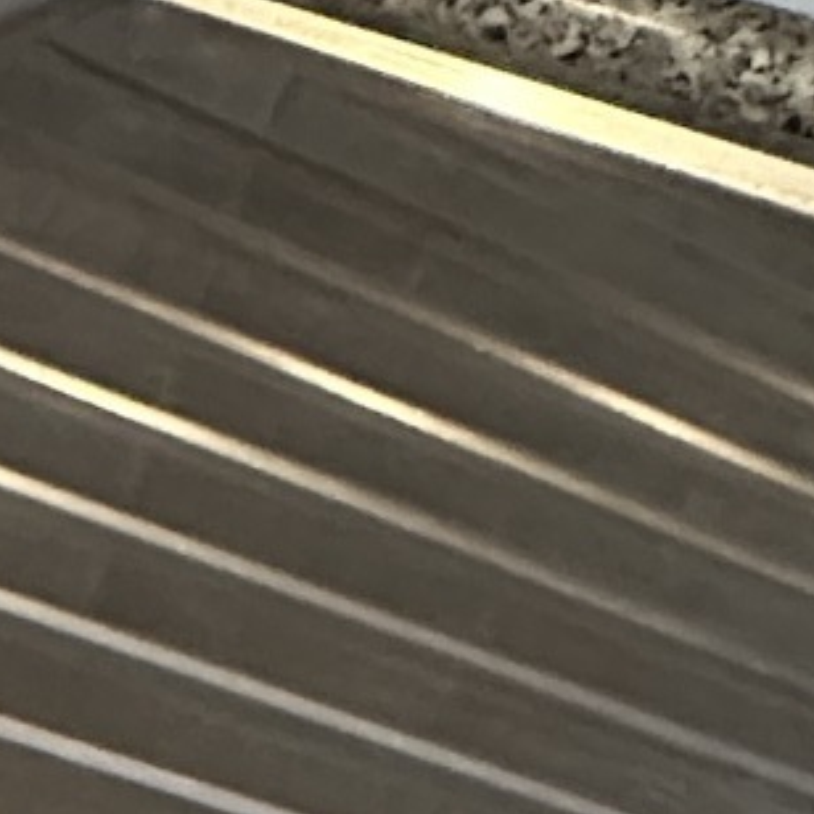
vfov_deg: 14.9
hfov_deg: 13.3
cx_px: -1028
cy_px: 1432
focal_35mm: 103
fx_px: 2740
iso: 500
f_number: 2.2
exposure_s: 1/50
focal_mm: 2.22
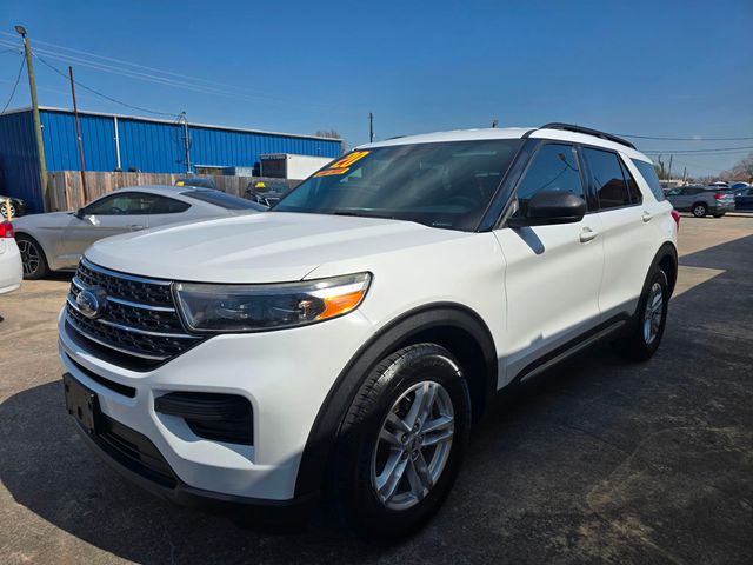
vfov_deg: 58.9
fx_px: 500
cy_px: 282
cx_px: 376
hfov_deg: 73.9
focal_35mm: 23
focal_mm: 6.3
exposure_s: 1/1488
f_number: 1.7
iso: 12
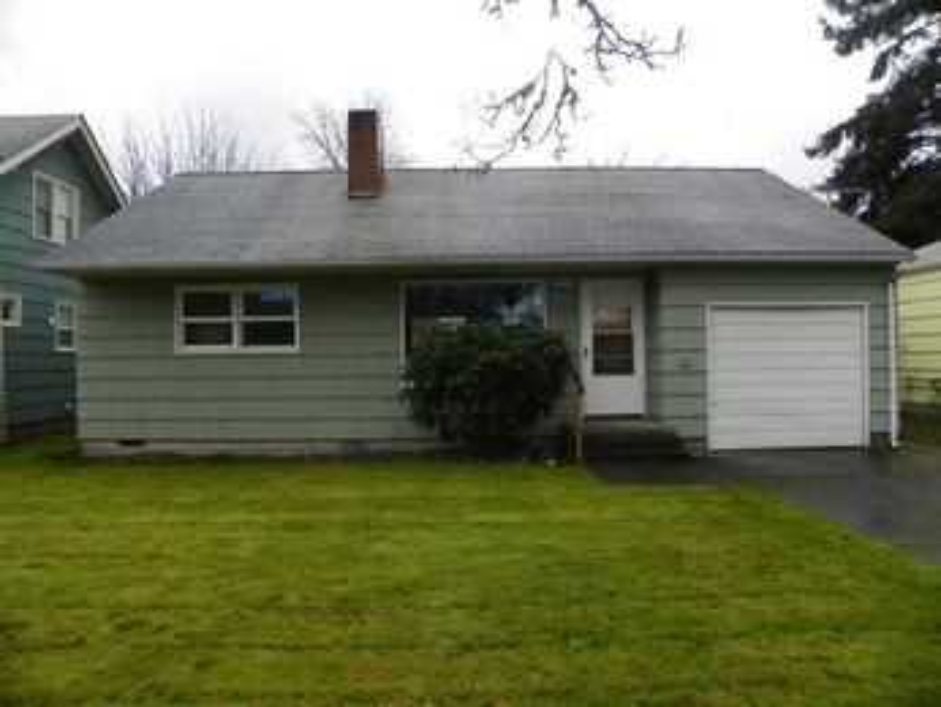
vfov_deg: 53.1
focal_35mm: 26
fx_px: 707
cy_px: 354
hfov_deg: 67.3
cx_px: 470
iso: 64
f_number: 4
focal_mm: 4.6
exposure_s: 1/200
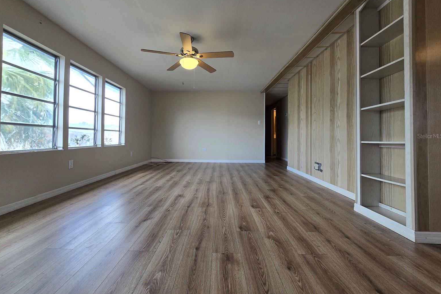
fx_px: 171
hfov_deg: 104.2
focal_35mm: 14
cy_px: 136
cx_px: 216
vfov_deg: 81.1
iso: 100
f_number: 2.2
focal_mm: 2.2
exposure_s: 1/120
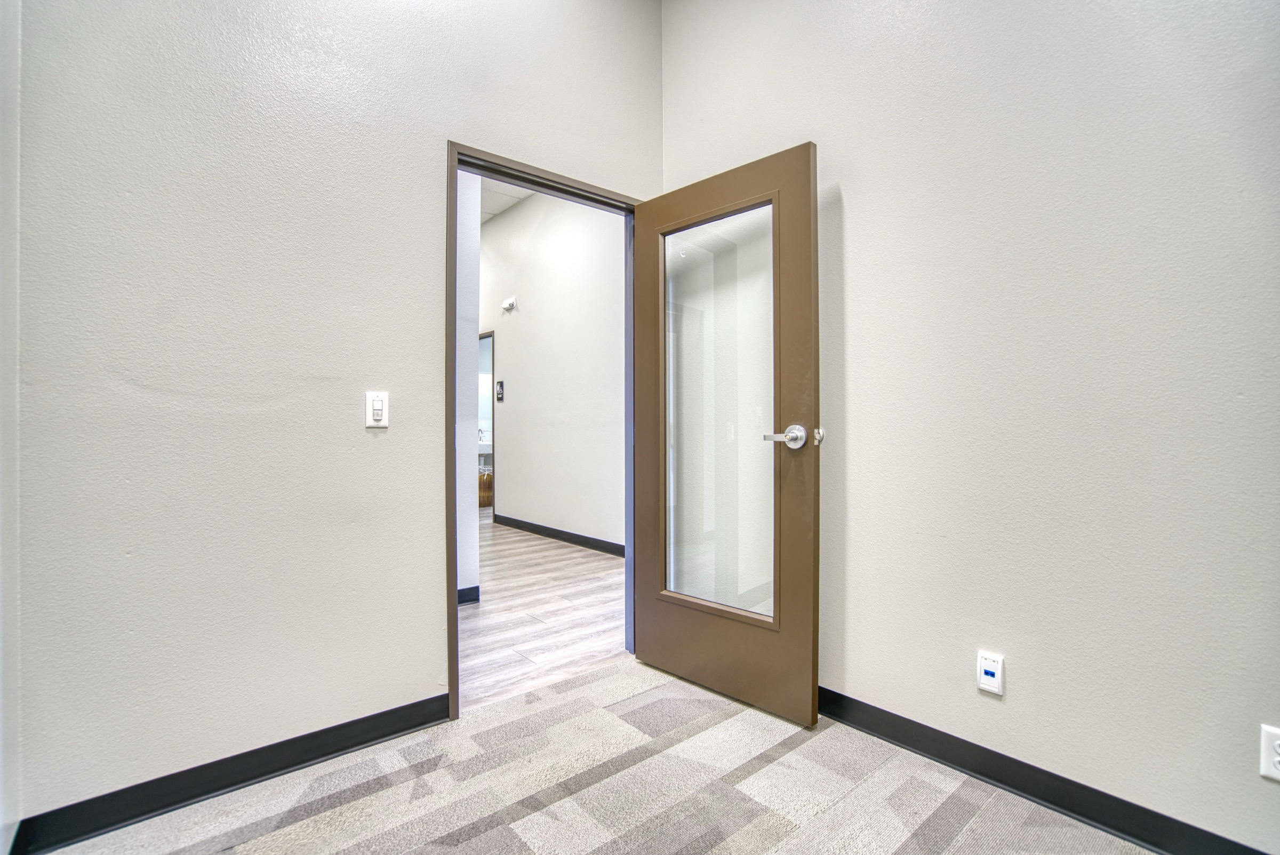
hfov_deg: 96.7
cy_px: 428
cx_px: 640
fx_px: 569
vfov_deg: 73.8
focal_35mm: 16
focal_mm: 16
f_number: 4
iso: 500
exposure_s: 1/30
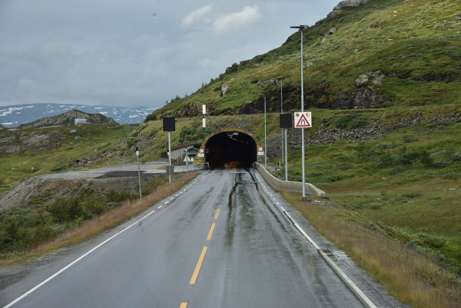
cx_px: 230
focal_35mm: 85
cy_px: 154
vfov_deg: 16.1
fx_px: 1089
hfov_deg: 23.9
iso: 1250
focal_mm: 85
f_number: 11
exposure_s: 1/1000
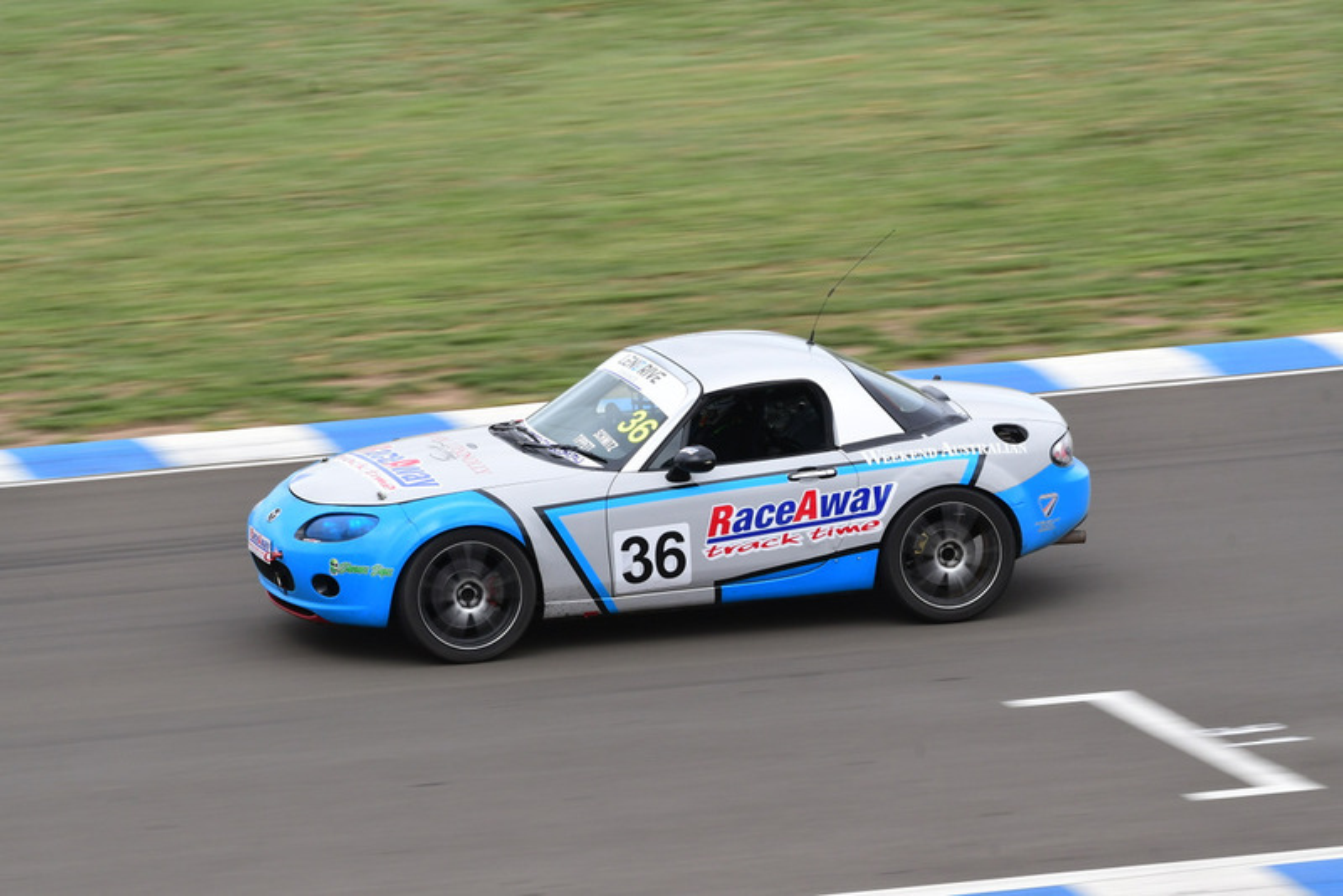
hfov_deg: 6.2
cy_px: 448
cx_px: 672
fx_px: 12315
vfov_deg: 4.2
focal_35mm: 330
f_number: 13
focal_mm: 220
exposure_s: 1/250
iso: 400
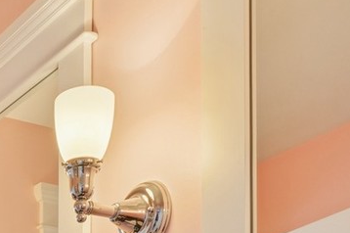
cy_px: 491
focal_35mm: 79
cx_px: -110
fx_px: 770
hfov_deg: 22.7
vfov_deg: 14.0
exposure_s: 1/6
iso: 200
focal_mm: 17.5
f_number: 9
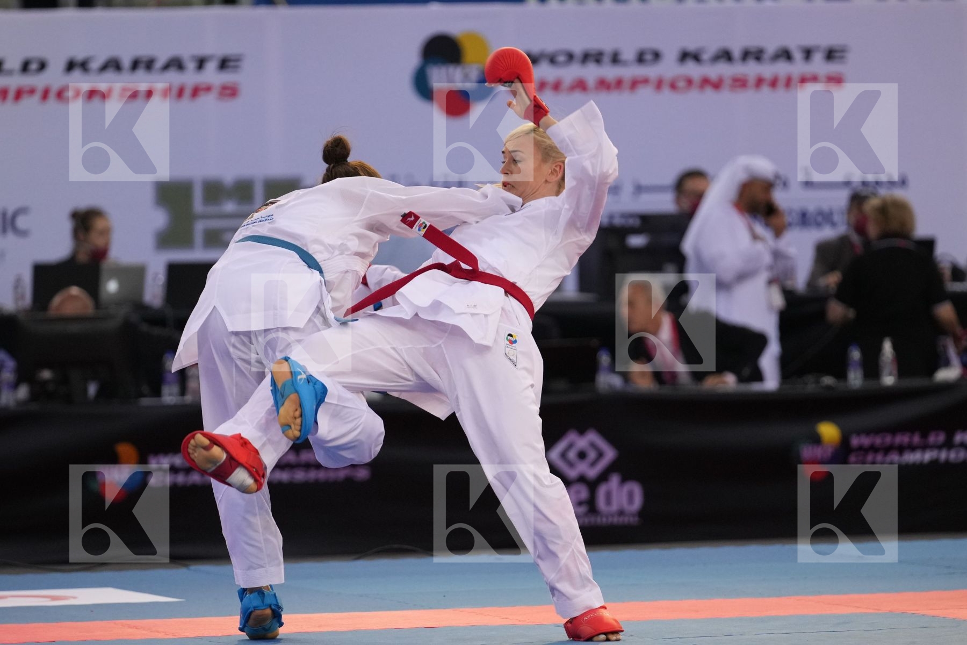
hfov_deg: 6.9
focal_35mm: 300
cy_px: 322
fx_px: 8058
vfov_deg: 4.6
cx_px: 484
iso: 2000
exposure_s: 1/1000
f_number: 2.8
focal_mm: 200
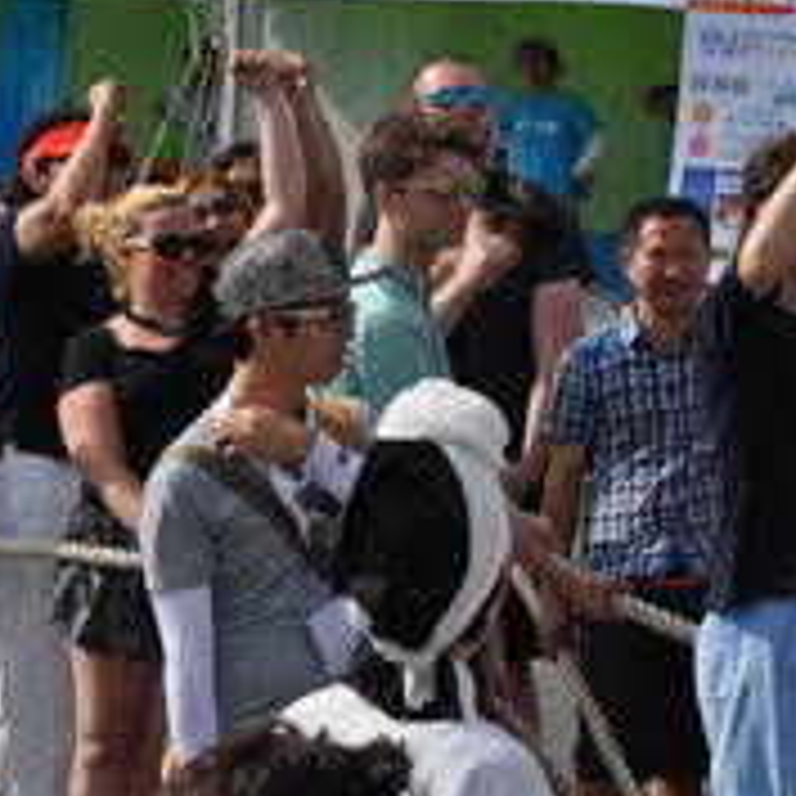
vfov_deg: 7.0
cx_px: 1178
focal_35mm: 250
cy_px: 411
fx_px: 6504
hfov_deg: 6.9
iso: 400
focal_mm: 60
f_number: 8
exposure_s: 1/2000
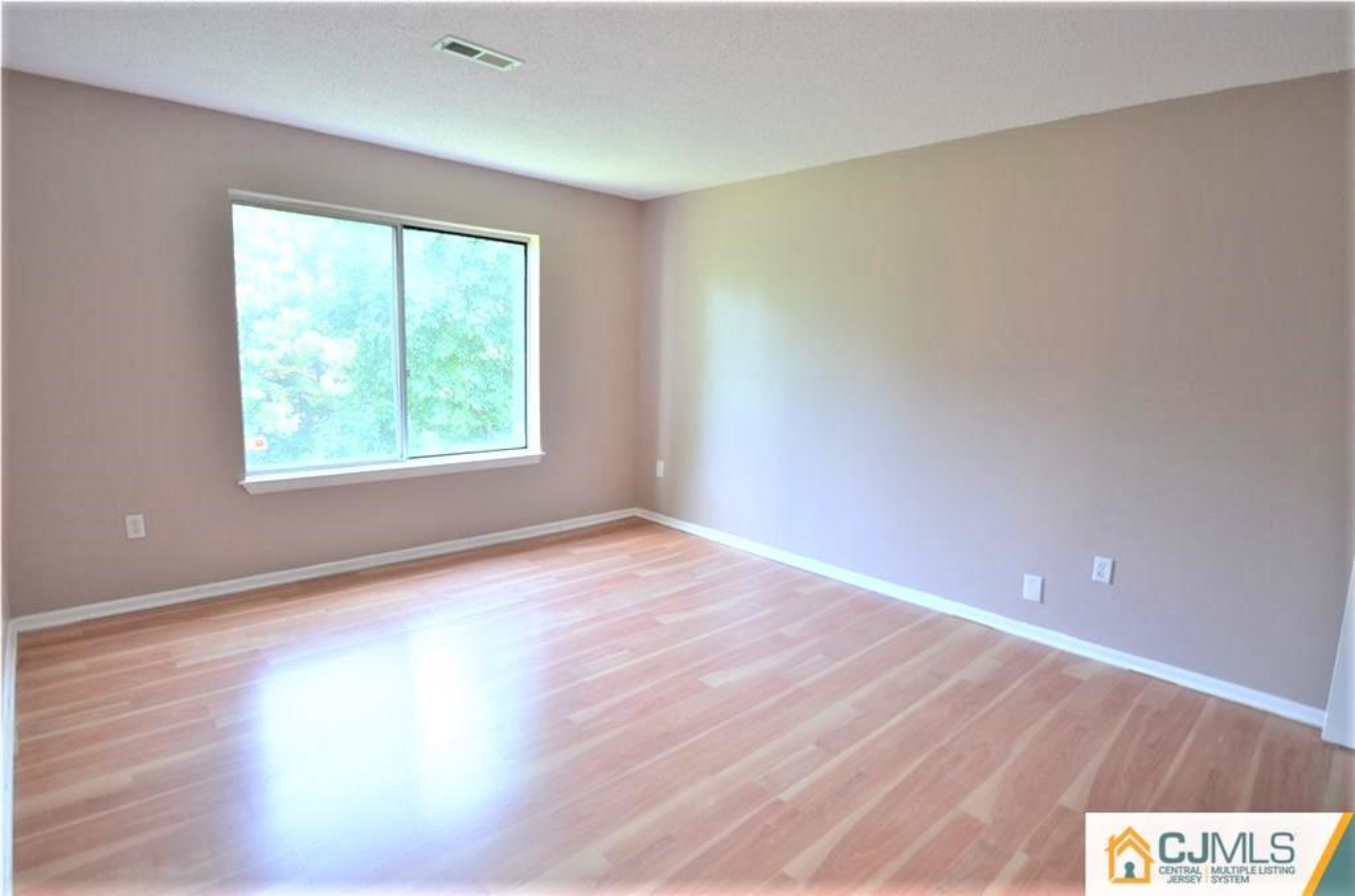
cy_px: 448
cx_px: 678
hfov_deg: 90.2
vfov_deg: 67.1
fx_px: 676
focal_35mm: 18
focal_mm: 12
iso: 450
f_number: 4
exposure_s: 1/60
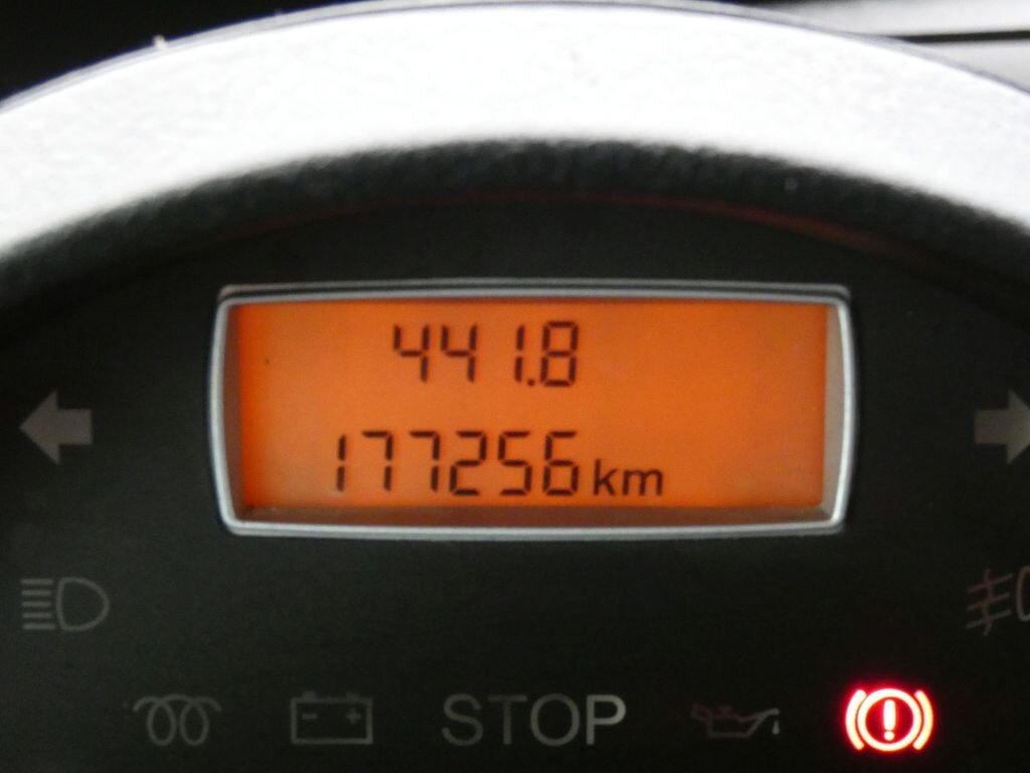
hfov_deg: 29.4
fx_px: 1964
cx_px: 515
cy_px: 386
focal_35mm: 66
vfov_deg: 22.3
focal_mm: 11.9
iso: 1000
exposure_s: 1/80
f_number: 5.6
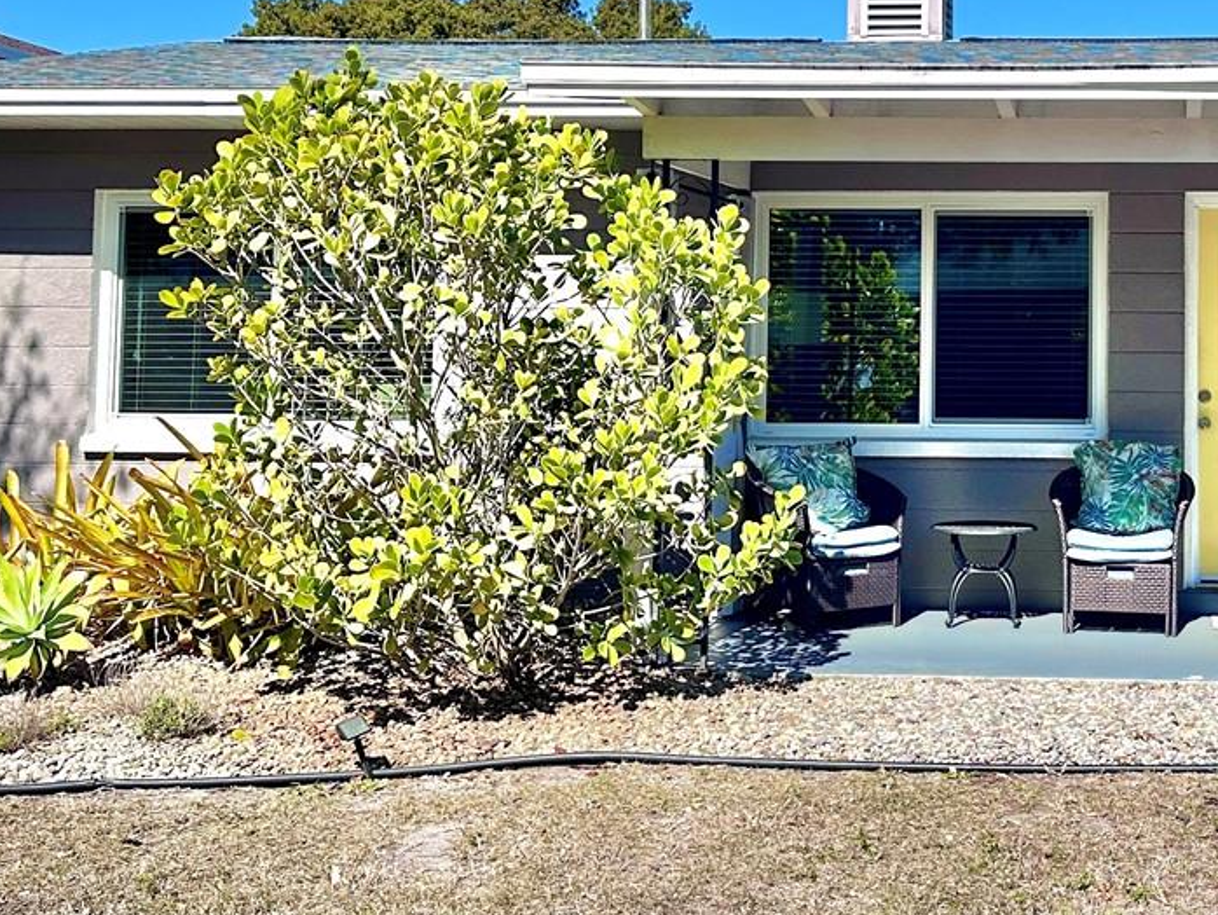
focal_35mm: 55
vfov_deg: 26.2
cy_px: 217
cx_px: 1052
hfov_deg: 33.4
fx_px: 1936
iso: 80
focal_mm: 6.86
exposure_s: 1/4545
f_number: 1.78
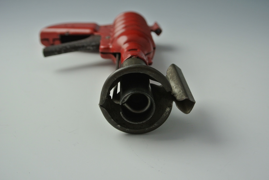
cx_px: 134
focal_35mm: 45
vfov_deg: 29.9
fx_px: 337
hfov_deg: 43.6
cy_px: 90
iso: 400
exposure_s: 1/100
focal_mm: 16.9
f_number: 4.5
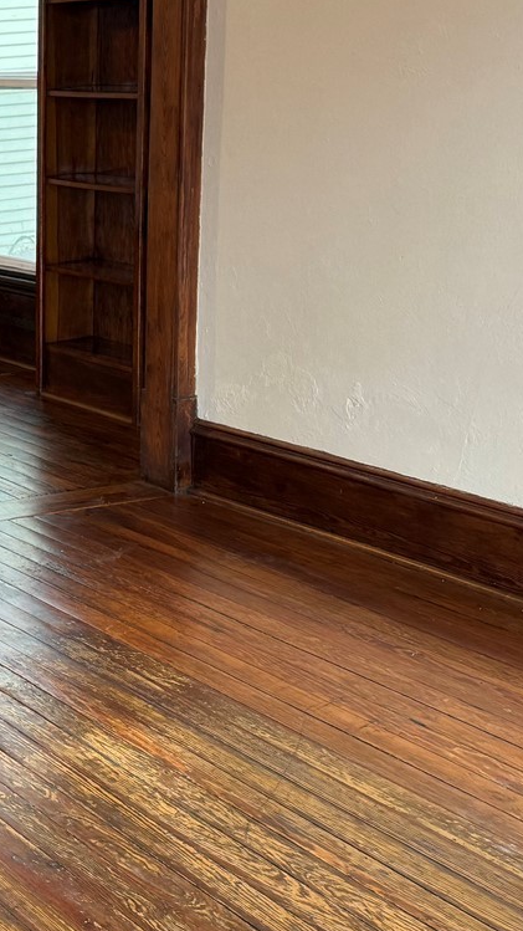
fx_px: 1653
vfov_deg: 31.4
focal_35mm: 67
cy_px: 465
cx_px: -347
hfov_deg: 15.9
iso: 200
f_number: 1.78
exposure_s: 1/120
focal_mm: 6.76
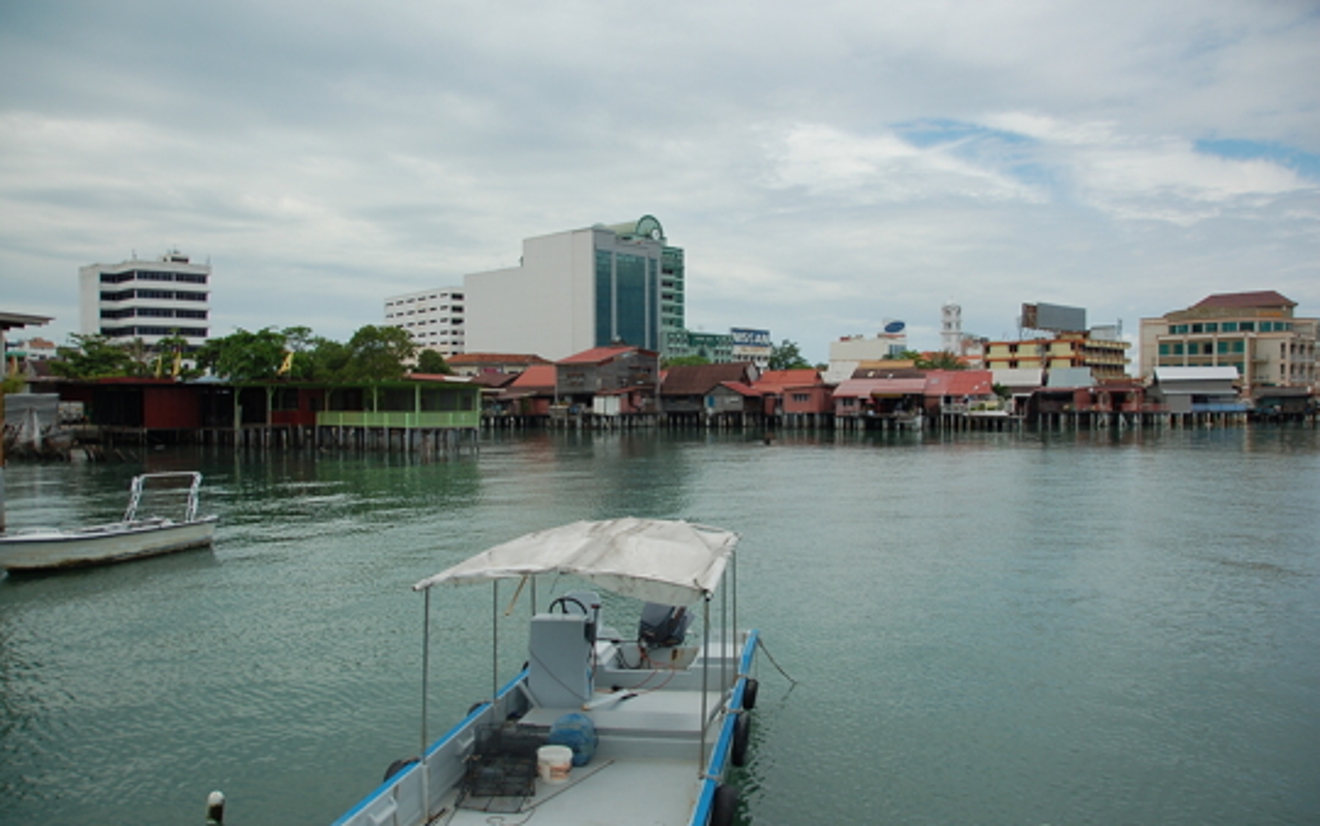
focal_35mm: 28
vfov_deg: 44.6
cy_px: 418
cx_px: 653
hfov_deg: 66.4
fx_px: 1008
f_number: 3.5
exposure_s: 1/2500
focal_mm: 18
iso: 200
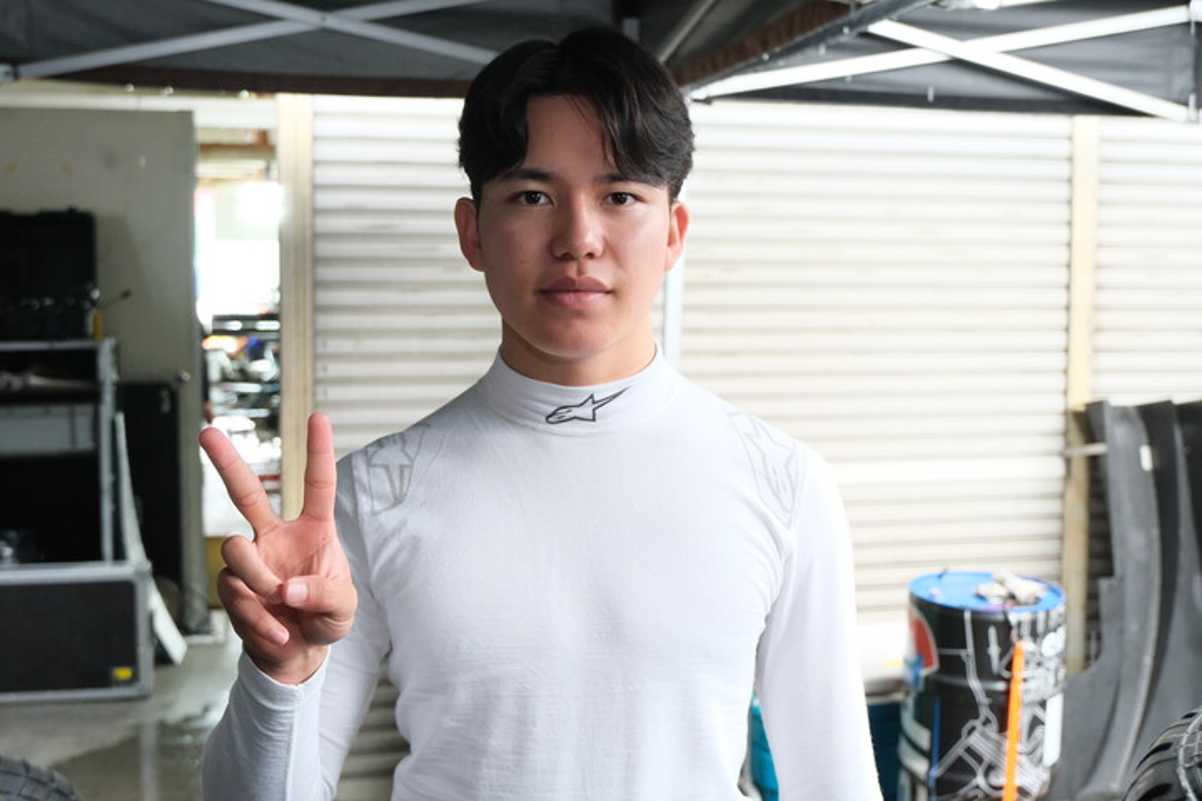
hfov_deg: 46.4
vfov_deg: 31.9
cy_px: 400
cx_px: 601
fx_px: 1402
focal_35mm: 42
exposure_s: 1/100
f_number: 4.5
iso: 4000
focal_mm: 28
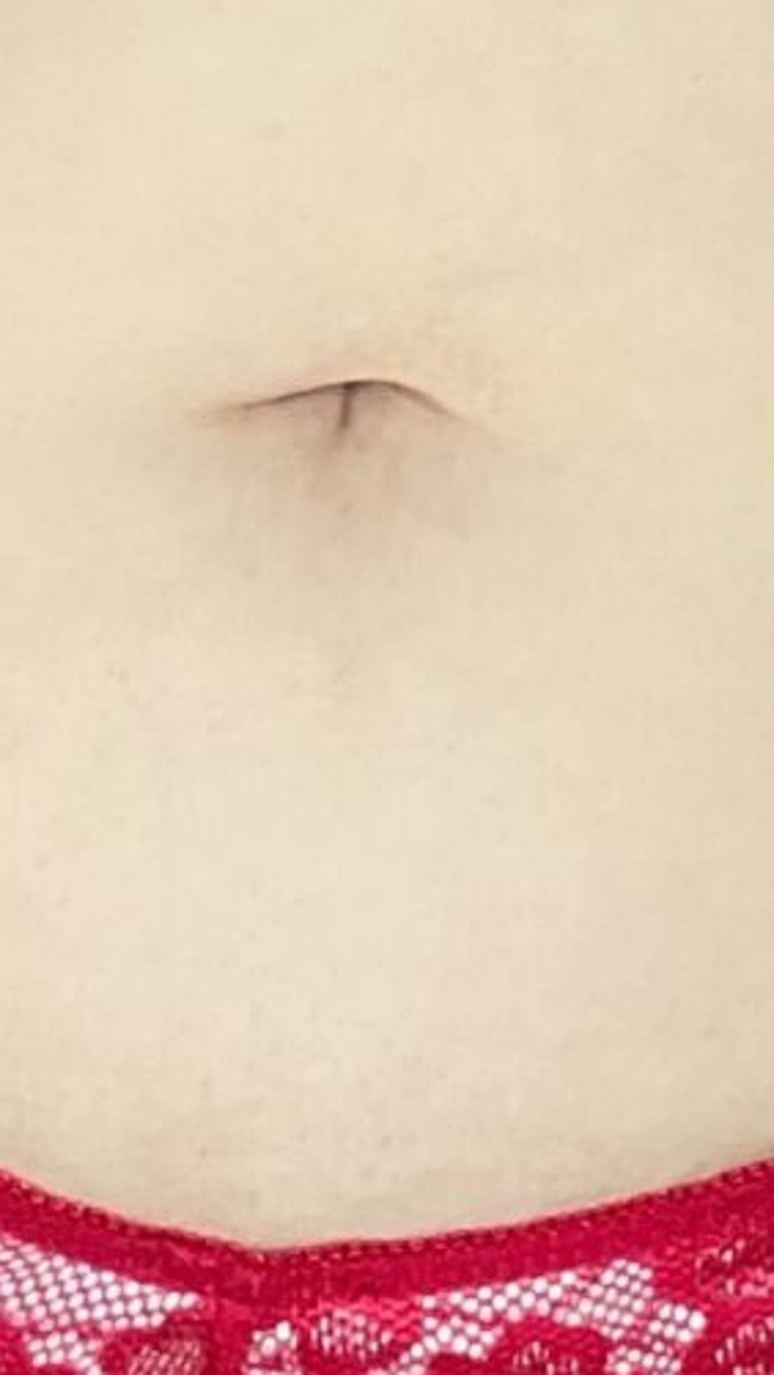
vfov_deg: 15.9
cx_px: 316
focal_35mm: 128
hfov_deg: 9.5
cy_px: -436
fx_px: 4668
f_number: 2.2
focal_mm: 2.71
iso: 100
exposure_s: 1/99
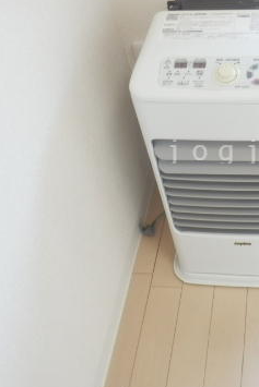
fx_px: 485
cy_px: 150
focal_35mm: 45
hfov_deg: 28.5
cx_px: 243
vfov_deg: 43.3
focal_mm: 4.2
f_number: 3
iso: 200
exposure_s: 1/30
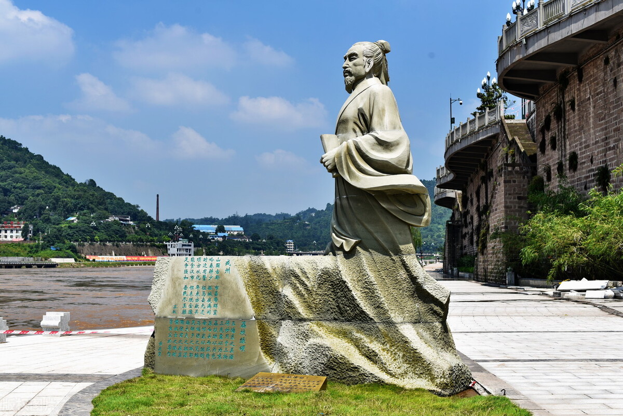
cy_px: 208
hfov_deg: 39.6
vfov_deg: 27.0
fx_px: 866
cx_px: 312
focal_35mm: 50
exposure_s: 1/200
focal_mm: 50
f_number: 8
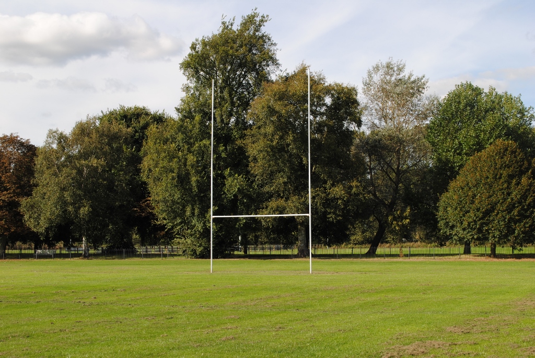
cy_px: 179
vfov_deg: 25.1
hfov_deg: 36.8
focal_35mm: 54
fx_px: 803
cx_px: 268
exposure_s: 1/200
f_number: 8
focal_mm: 36
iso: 100
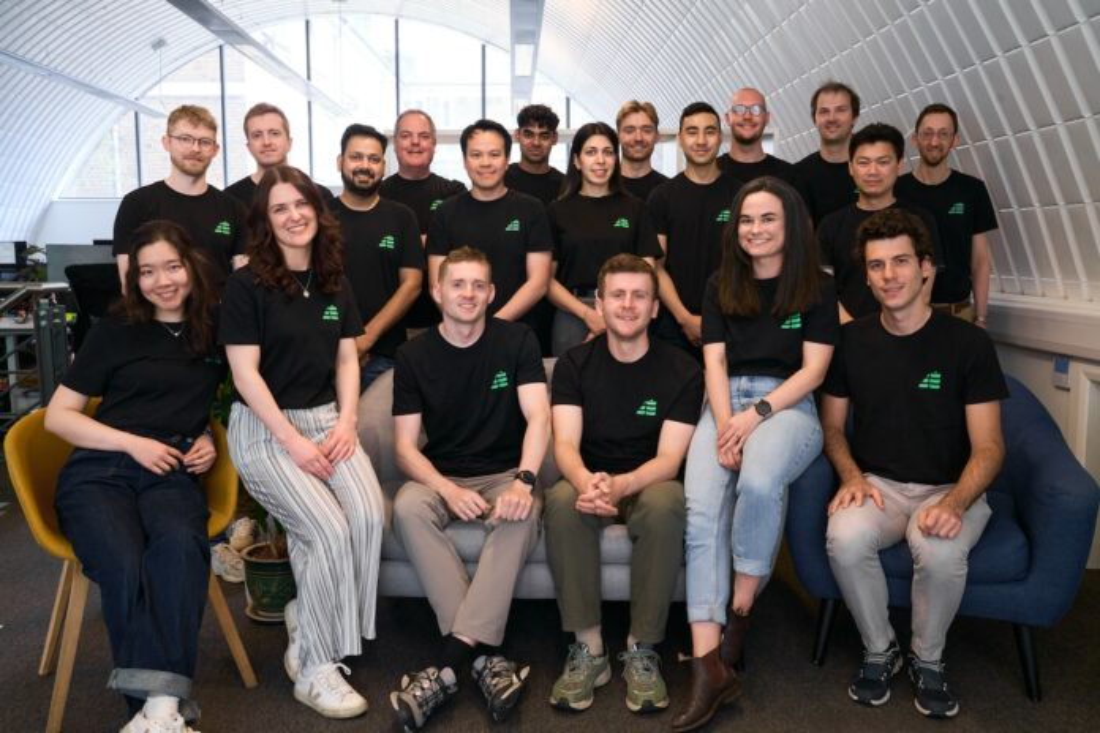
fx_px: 947
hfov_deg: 60.3
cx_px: 550
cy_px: 366
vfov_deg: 42.3
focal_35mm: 31
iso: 2500
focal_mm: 31
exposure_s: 1/60
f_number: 10
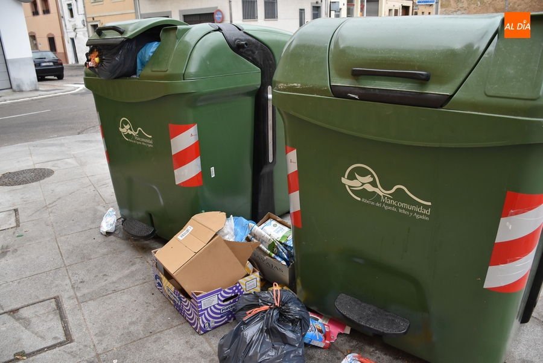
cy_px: 182
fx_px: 408
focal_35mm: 27
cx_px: 272
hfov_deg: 67.3
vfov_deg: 48.0
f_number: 4
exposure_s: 1/1000
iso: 800
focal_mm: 18
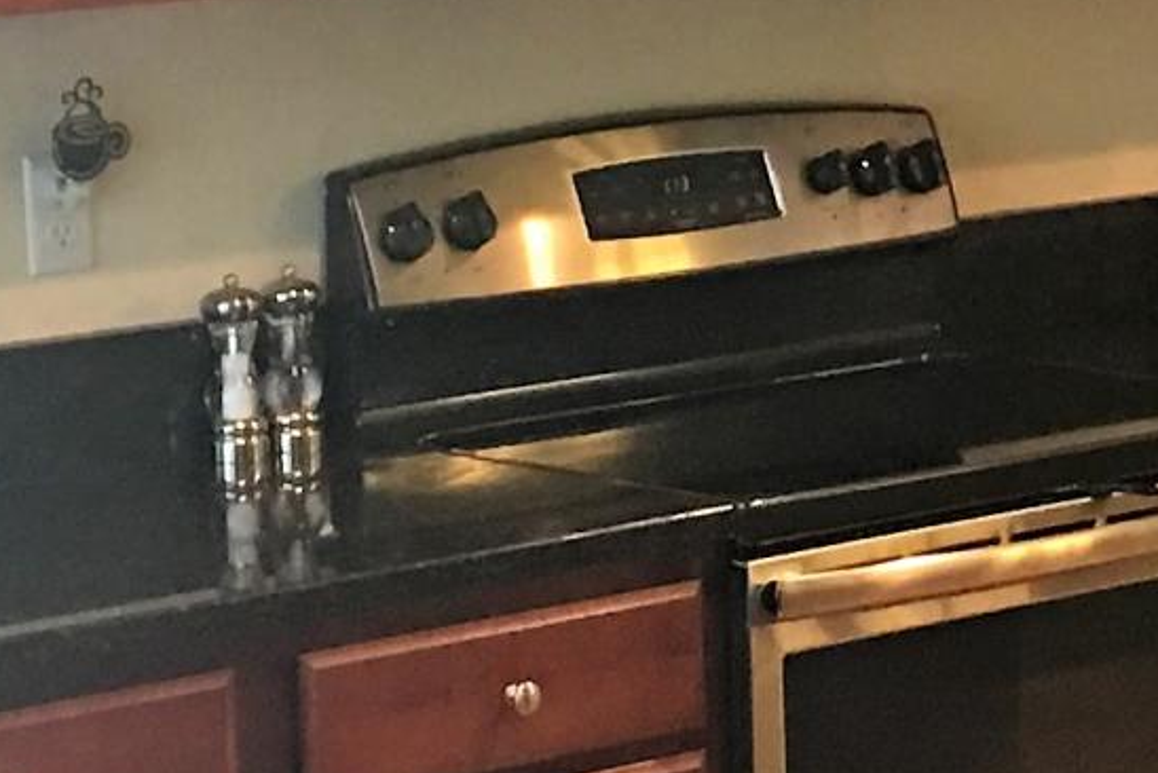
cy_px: 97
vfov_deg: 8.3
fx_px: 5310
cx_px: 1217
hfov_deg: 12.3
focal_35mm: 165
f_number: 2.2
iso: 80
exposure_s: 1/10
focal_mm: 4.15
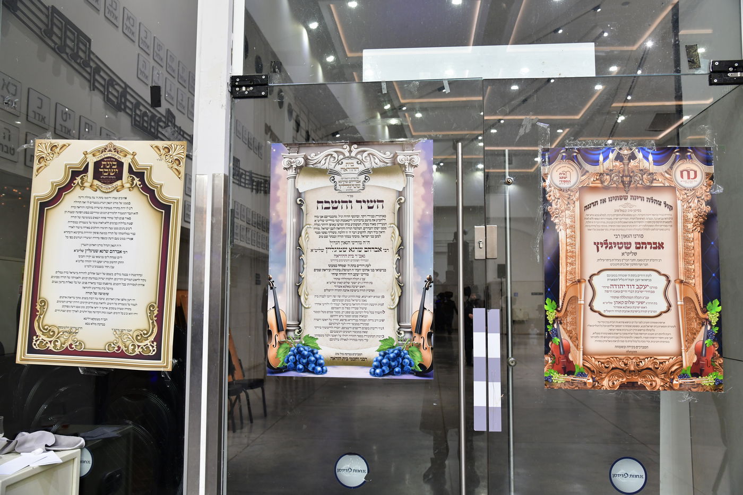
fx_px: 619
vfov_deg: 43.6
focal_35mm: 30
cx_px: 372
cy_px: 248
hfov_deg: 61.9
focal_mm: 30
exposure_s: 1/100
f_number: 5.6
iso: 1250
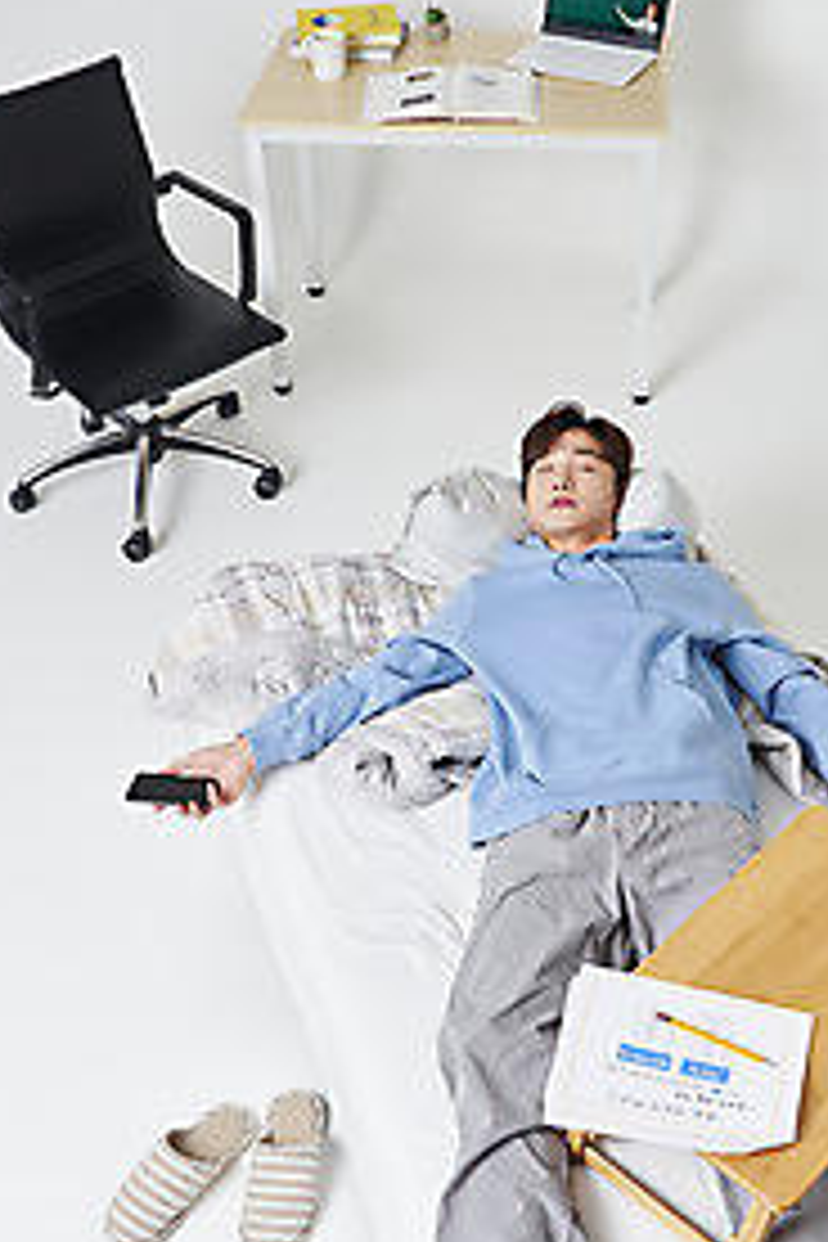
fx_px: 1552
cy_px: 693
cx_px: 502
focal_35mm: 45
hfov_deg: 29.8
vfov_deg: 43.5
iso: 100
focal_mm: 31
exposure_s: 1/125
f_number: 14
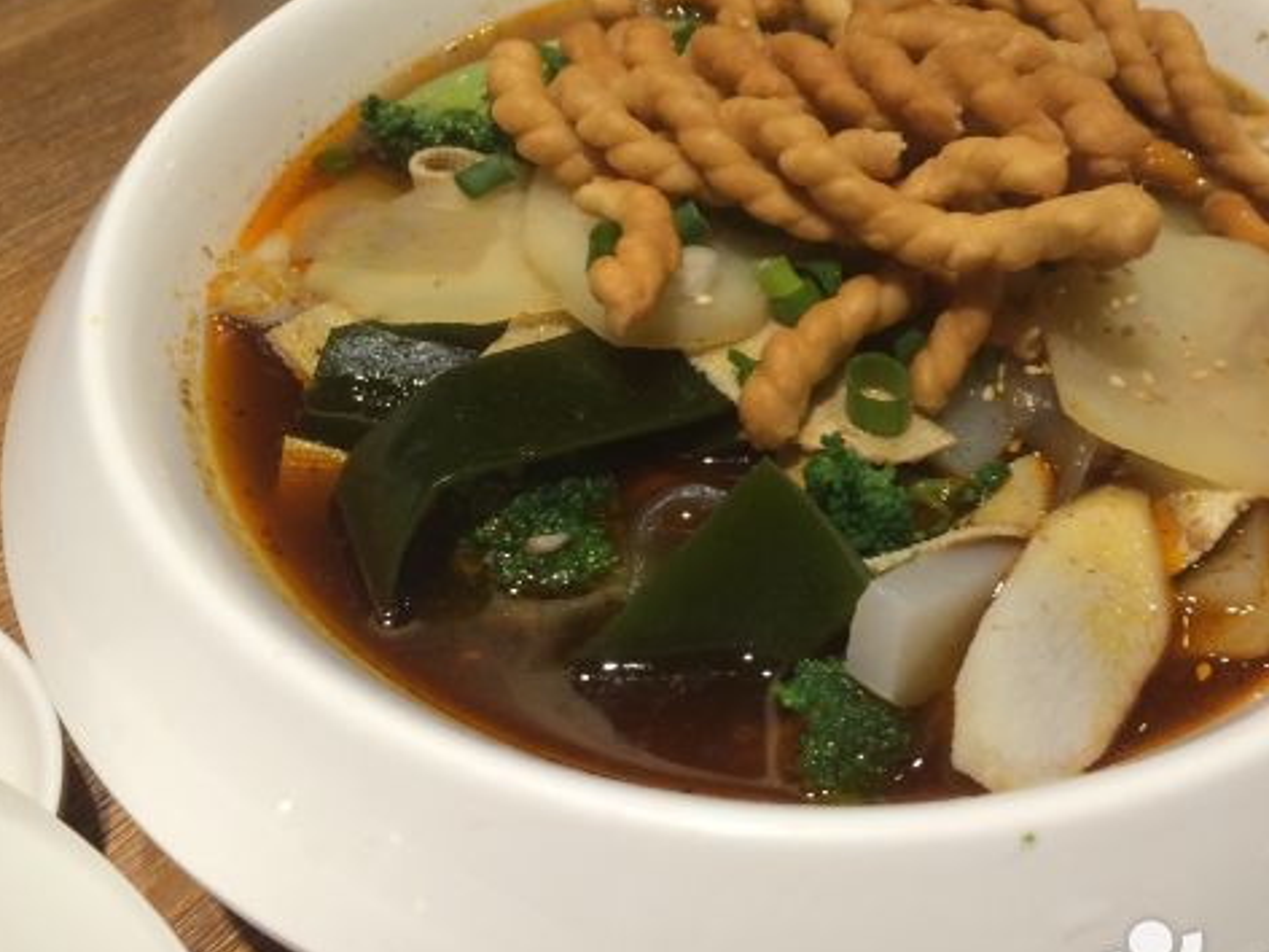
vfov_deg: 33.6
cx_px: 836
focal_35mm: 43
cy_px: 418
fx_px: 1576
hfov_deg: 43.3
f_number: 2.2
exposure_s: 1/33
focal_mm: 4.15
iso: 100
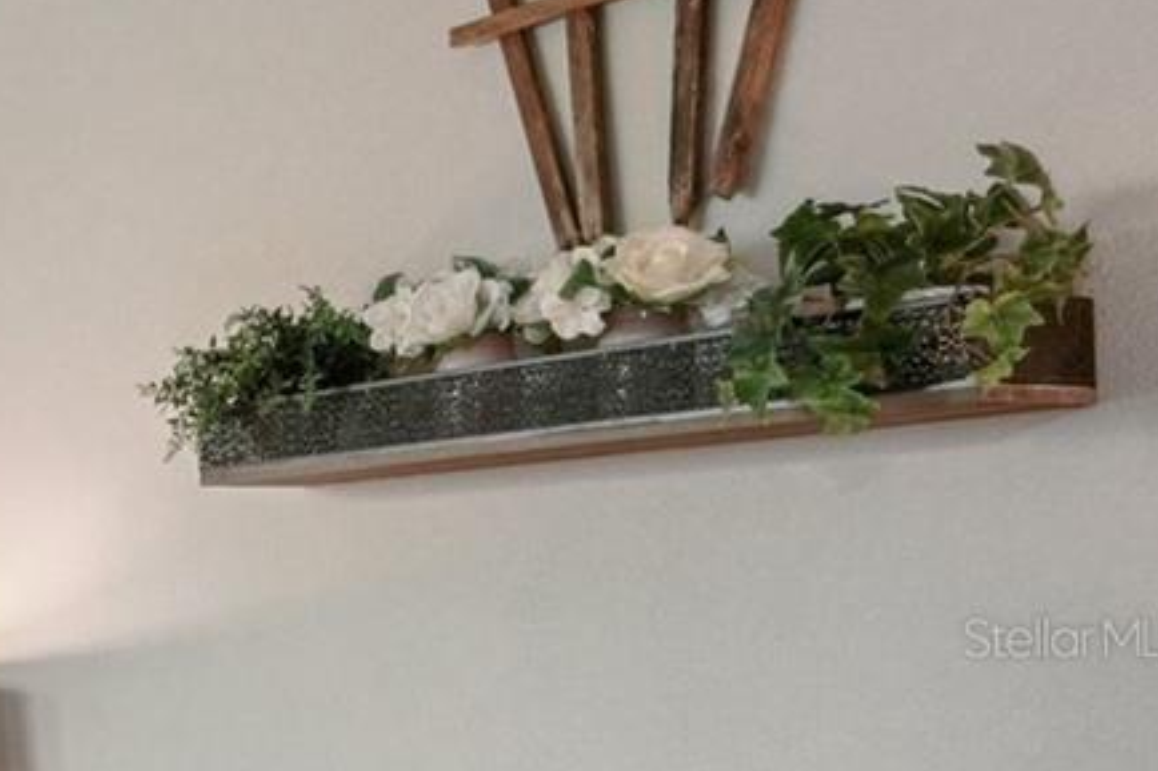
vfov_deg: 22.6
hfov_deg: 21.6
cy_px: 638
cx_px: -934
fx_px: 1897
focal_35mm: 59
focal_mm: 16
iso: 400
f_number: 8
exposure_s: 1/13
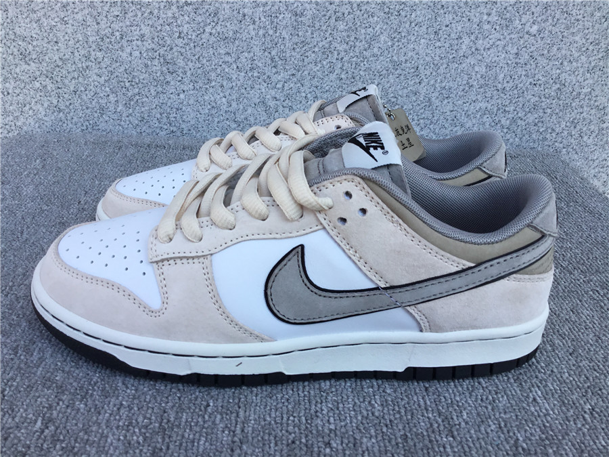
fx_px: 545
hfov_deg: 58.4
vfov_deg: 45.4
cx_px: 304
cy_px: 228
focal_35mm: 31
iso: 25
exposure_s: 1/574
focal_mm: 3.3
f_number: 2.4
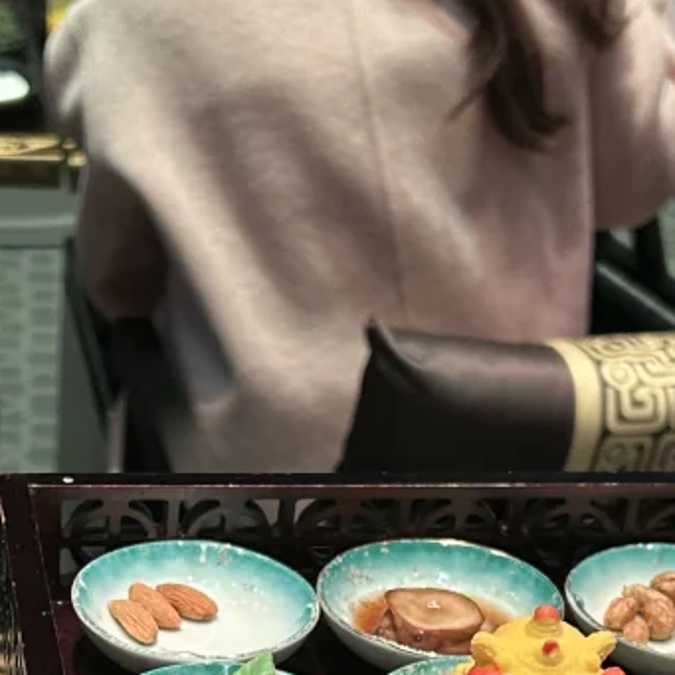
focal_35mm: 97
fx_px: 2140
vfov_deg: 17.4
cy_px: 719
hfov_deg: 17.8
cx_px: 129
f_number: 1.5
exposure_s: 1/92
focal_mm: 5.7
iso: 125
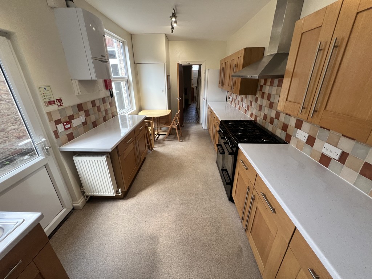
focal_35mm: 13
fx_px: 140
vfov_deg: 89.9
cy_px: 140
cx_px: 186
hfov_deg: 106.2
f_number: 1.8
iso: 100
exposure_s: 1/99
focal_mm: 1.57
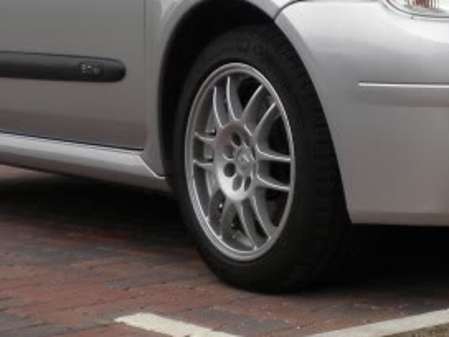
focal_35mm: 103
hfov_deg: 18.9
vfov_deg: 14.3
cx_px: 368
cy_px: 74
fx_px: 1336
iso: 80
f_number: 4.6
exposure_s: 1/508
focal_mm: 6.3
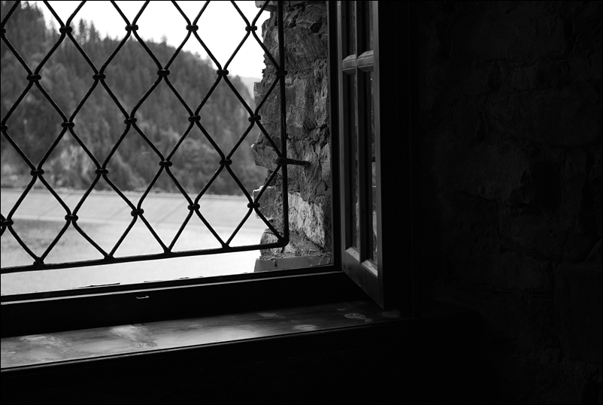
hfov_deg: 29.2
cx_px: 302
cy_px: 202
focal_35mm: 69
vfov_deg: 19.8
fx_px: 1158
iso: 100
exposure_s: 1/160
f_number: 5.3
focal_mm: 46
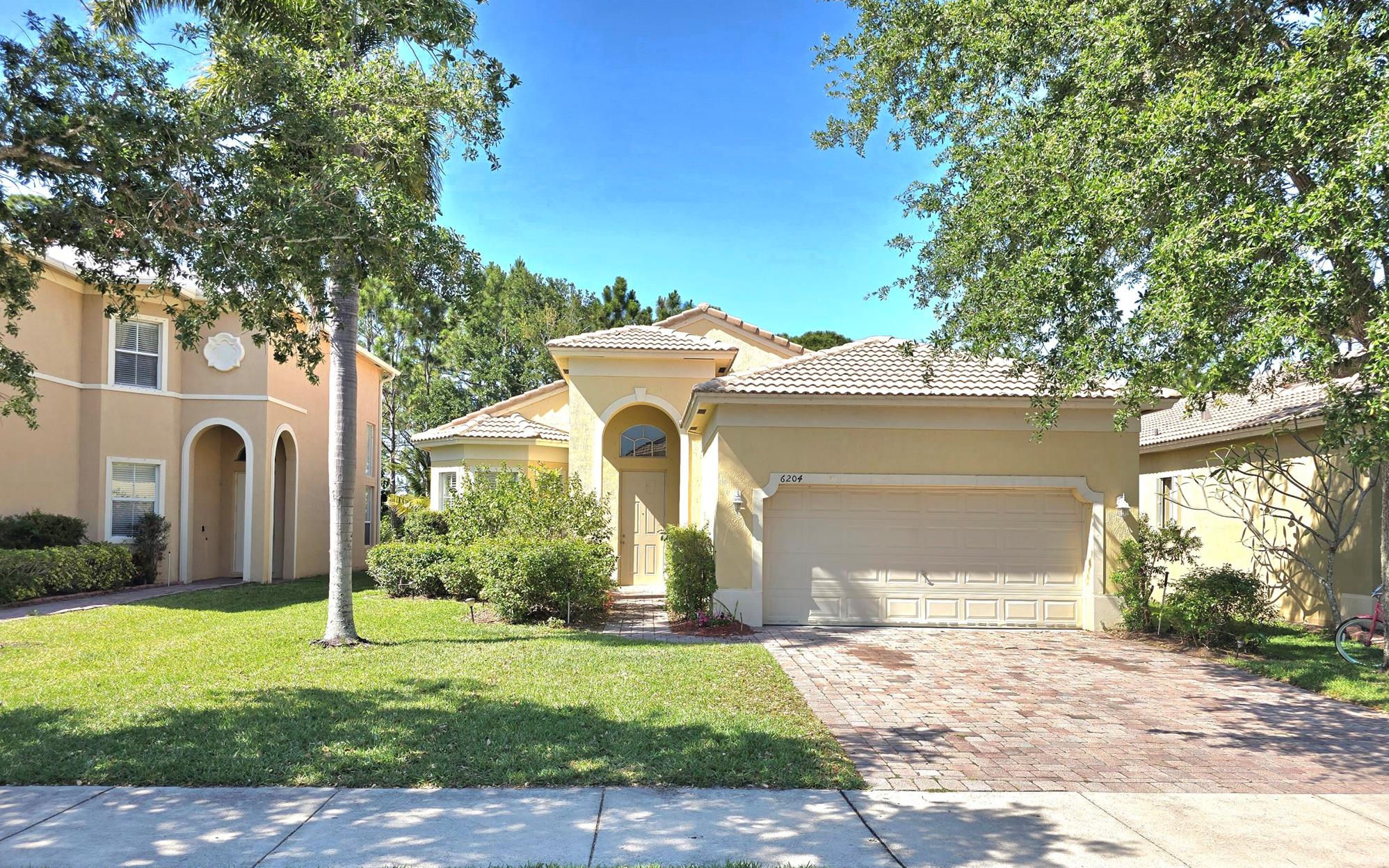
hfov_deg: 72.5
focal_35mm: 25
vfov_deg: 48.9
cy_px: 531
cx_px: 701
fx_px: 946
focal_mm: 6.3
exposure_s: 1/769
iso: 12
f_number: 1.7
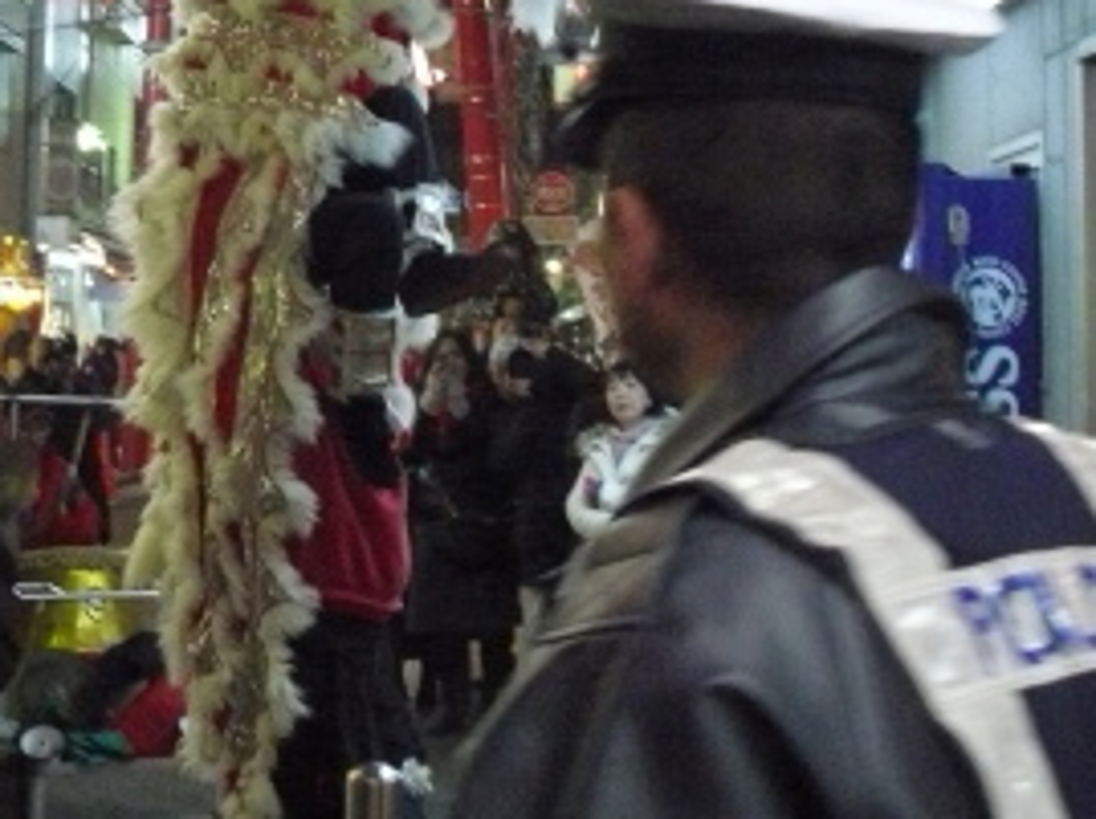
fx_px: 2118
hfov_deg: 28.7
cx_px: 314
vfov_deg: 21.5
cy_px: 124
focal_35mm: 67
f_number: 2.8
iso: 800
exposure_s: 1/40
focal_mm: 6
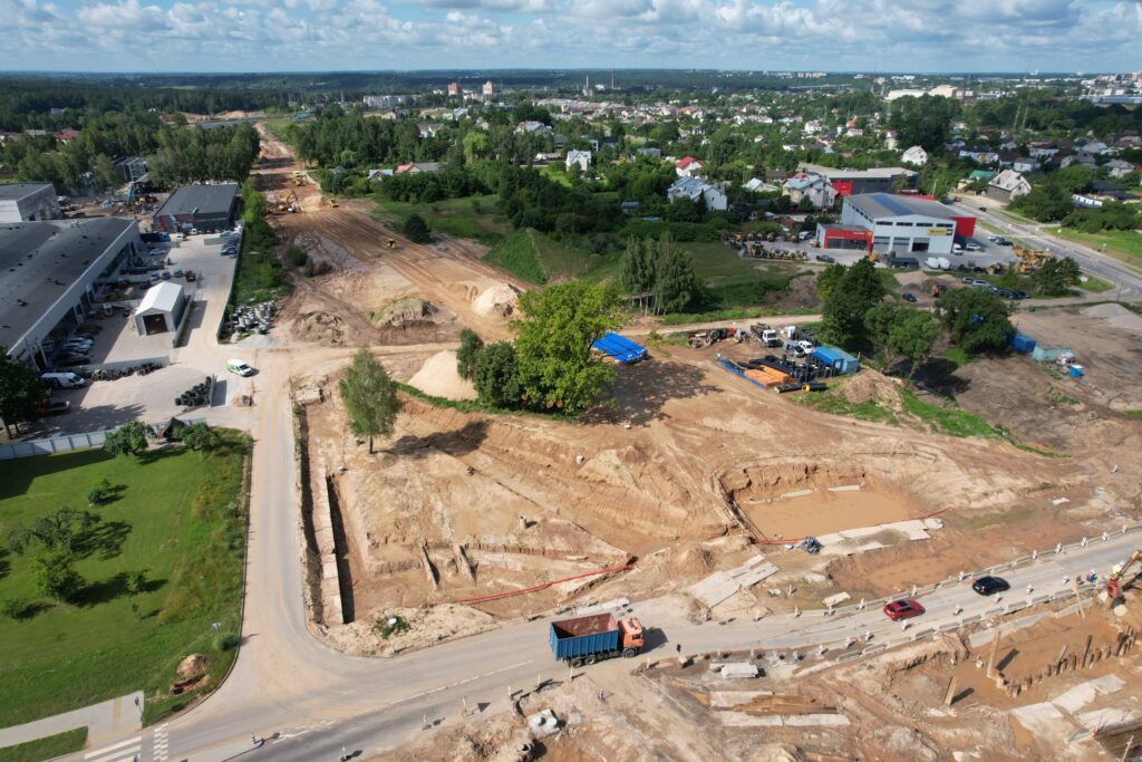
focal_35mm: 22
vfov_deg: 57.2
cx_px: 571
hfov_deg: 78.6
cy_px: 381
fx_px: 698
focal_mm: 8.38
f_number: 2.8
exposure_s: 1/2000
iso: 110
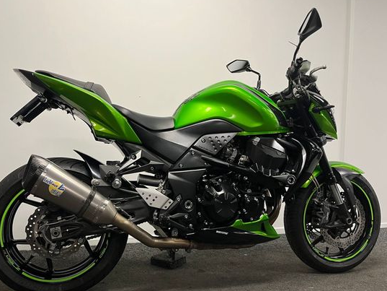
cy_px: 165
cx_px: 182
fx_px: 347
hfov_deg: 58.3
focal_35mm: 31
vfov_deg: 45.4
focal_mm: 5.1
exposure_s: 1/50
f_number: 1.6
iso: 100
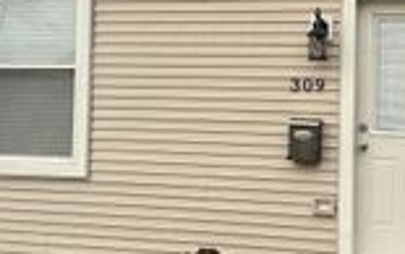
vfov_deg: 15.8
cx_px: 267
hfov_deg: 25.1
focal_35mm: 82
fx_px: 905
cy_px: 35
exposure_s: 1/339
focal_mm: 6.86
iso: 80
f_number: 1.78
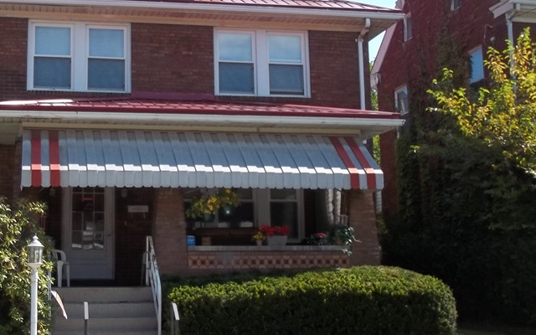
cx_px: 178
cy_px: 150
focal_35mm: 56
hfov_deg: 35.9
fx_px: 818
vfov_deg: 23.1
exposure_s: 1/500
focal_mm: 5.9
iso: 64
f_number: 3.3
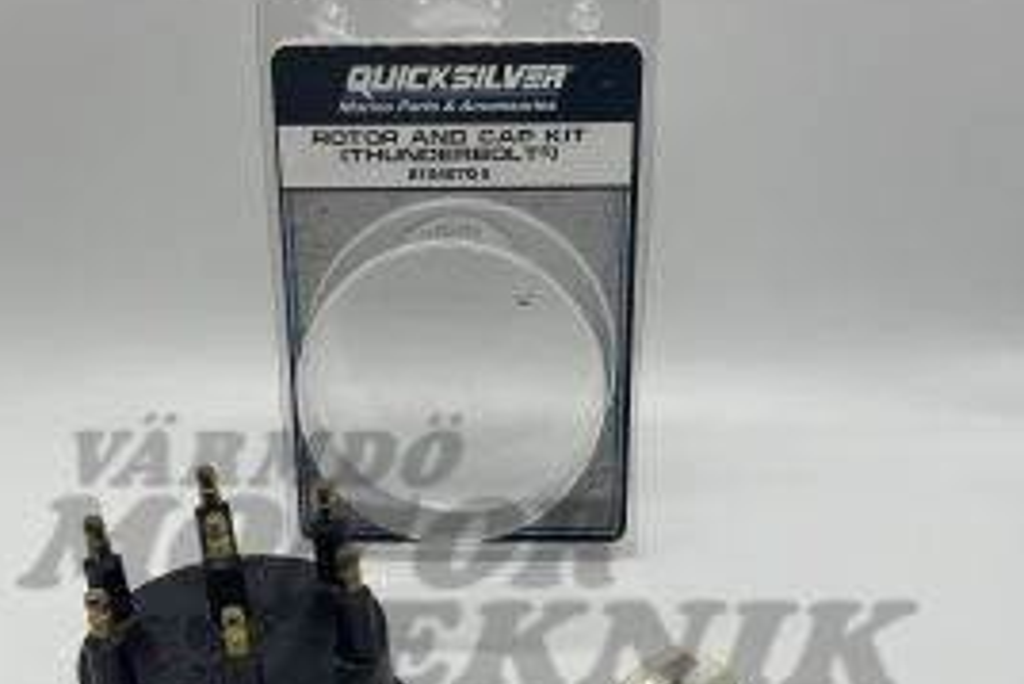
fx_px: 1281
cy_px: 554
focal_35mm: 45
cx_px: 474
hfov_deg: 43.6
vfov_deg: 29.2
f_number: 1.8
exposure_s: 1/912
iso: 16
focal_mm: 3
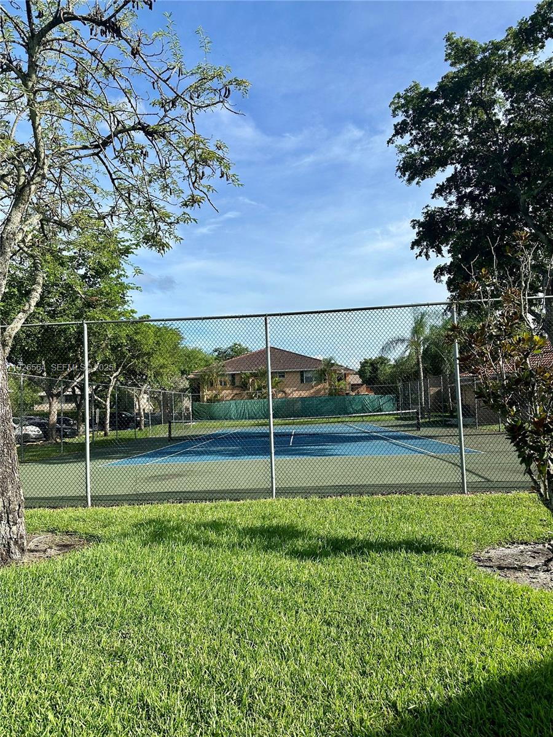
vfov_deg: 71.6
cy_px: 368
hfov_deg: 56.8
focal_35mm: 24
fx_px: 511
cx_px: 276
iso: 80
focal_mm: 6.86
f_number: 1.78
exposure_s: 1/4016
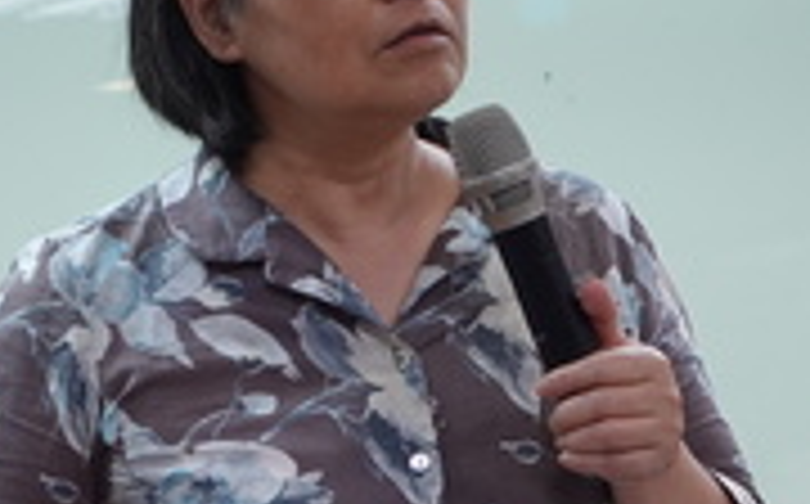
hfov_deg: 9.3
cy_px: 295
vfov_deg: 5.8
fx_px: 4983
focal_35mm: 226
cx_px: 220
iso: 320
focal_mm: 21.27
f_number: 2.8
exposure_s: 1/60
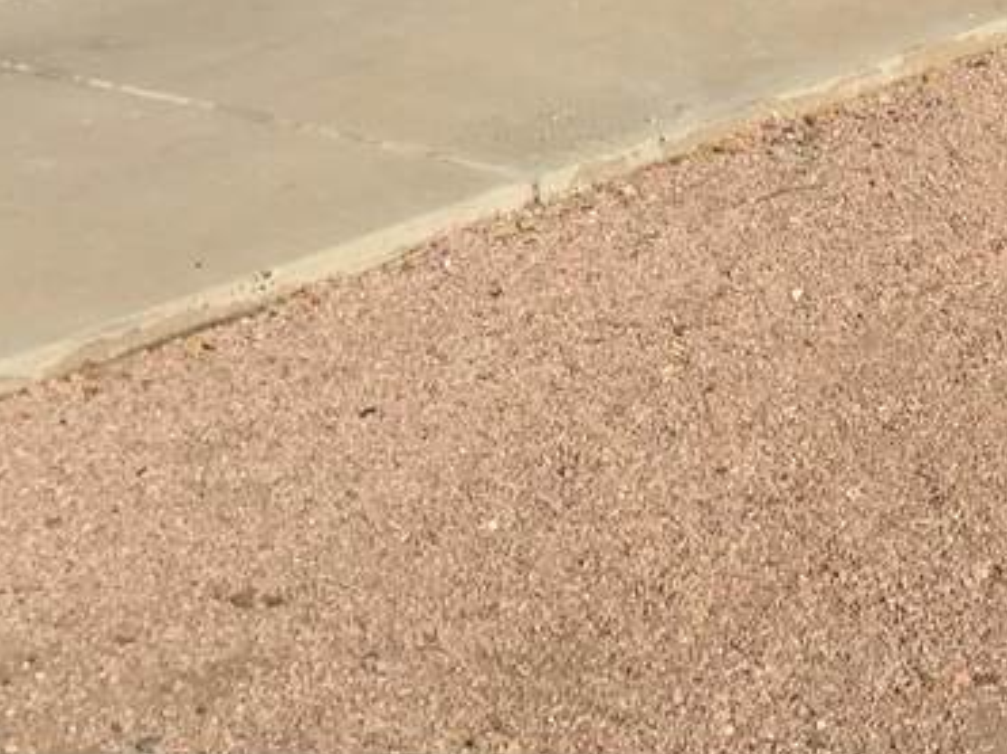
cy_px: -488
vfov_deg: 13.6
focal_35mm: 100
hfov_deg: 19.3
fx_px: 2908
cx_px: 926
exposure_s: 1/3300
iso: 32
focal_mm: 4.15
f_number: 2.2
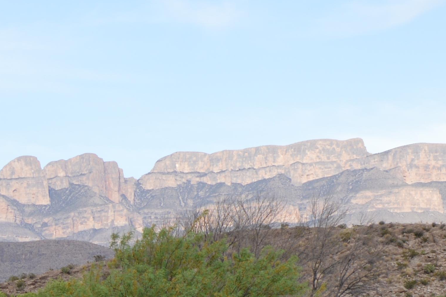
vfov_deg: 6.5
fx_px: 2587
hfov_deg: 9.7
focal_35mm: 209
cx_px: -133
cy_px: 339
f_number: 5
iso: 100
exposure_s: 1/200
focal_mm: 35
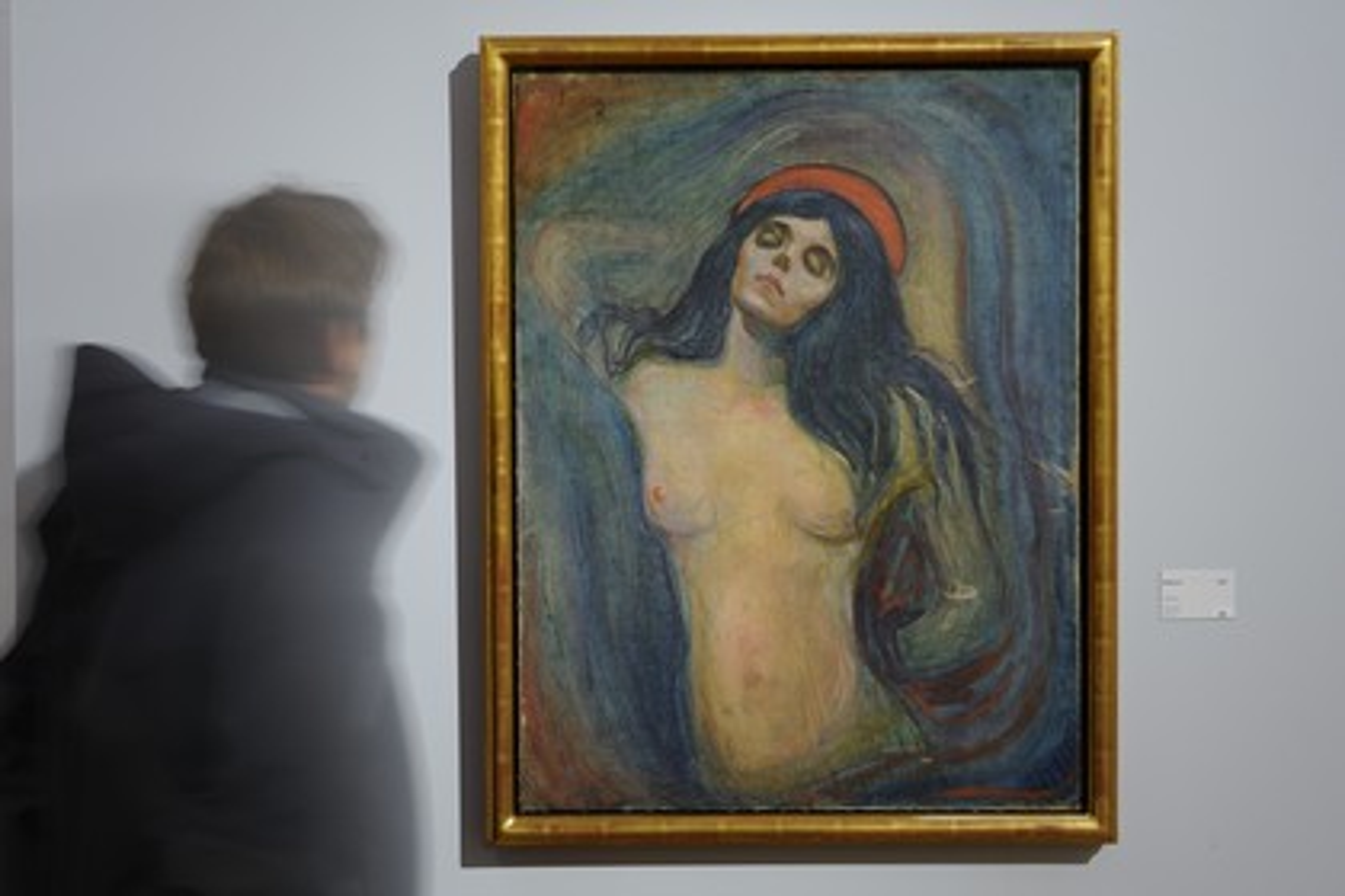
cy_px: 448
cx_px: 672
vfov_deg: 19.5
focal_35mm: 70
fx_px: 2615
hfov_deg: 28.8
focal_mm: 70
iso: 200
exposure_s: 2.5
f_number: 13
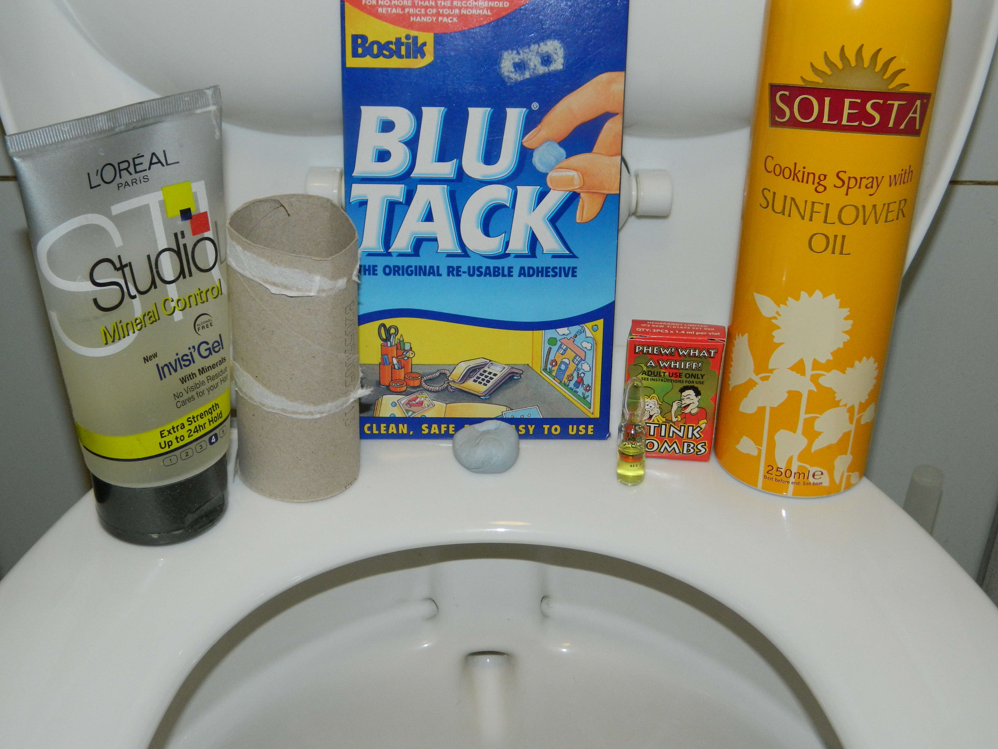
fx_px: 1182
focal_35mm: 41
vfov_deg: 35.1
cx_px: 499
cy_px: 374
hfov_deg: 45.8
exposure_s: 1/40
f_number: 3.5
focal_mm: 7.3
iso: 200
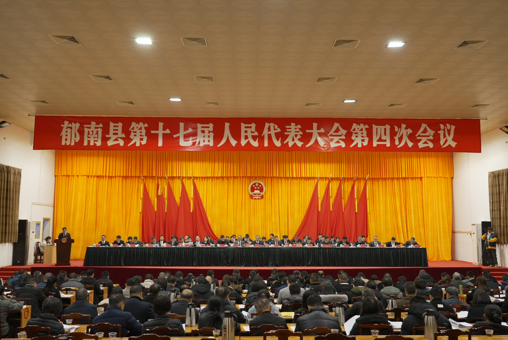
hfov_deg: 55.8
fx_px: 480
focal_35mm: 34
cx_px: 254
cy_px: 170
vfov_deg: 38.9
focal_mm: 34
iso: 640
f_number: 5.6
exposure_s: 1/20
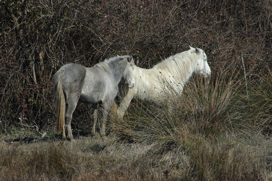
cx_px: 136
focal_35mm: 375
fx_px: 2831
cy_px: 90
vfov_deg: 3.7
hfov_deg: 5.5
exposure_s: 1/750
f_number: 8
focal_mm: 250
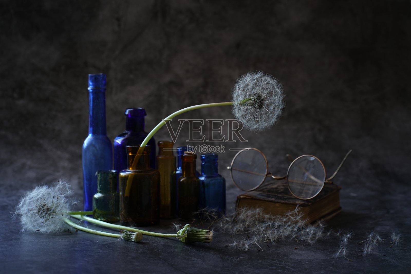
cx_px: 206
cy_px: 137
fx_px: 970
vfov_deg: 16.1
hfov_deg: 23.9
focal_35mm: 85
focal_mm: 85
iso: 50
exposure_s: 1/2
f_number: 9
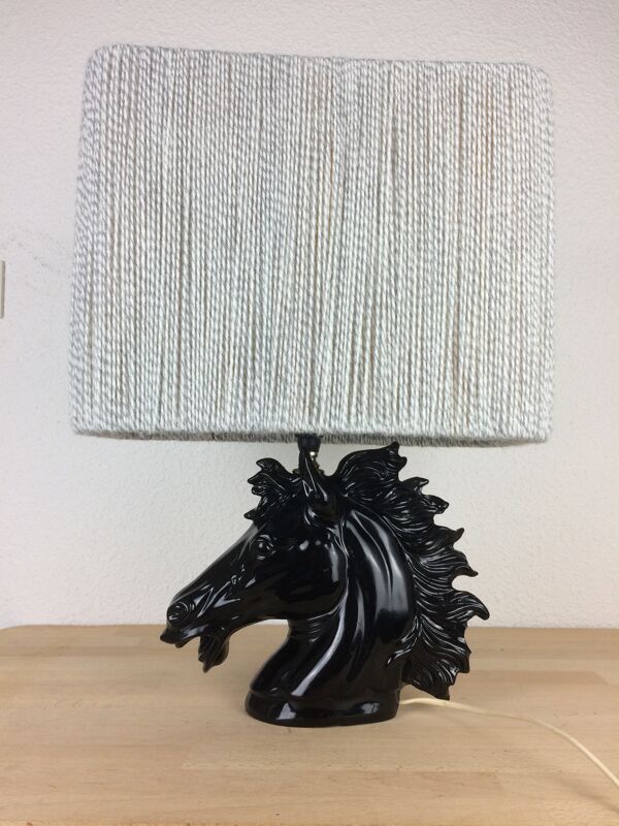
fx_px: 691
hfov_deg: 48.2
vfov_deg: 61.7
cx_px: 310
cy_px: 413
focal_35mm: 29
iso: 64
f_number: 2.2
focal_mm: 4.15
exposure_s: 1/100
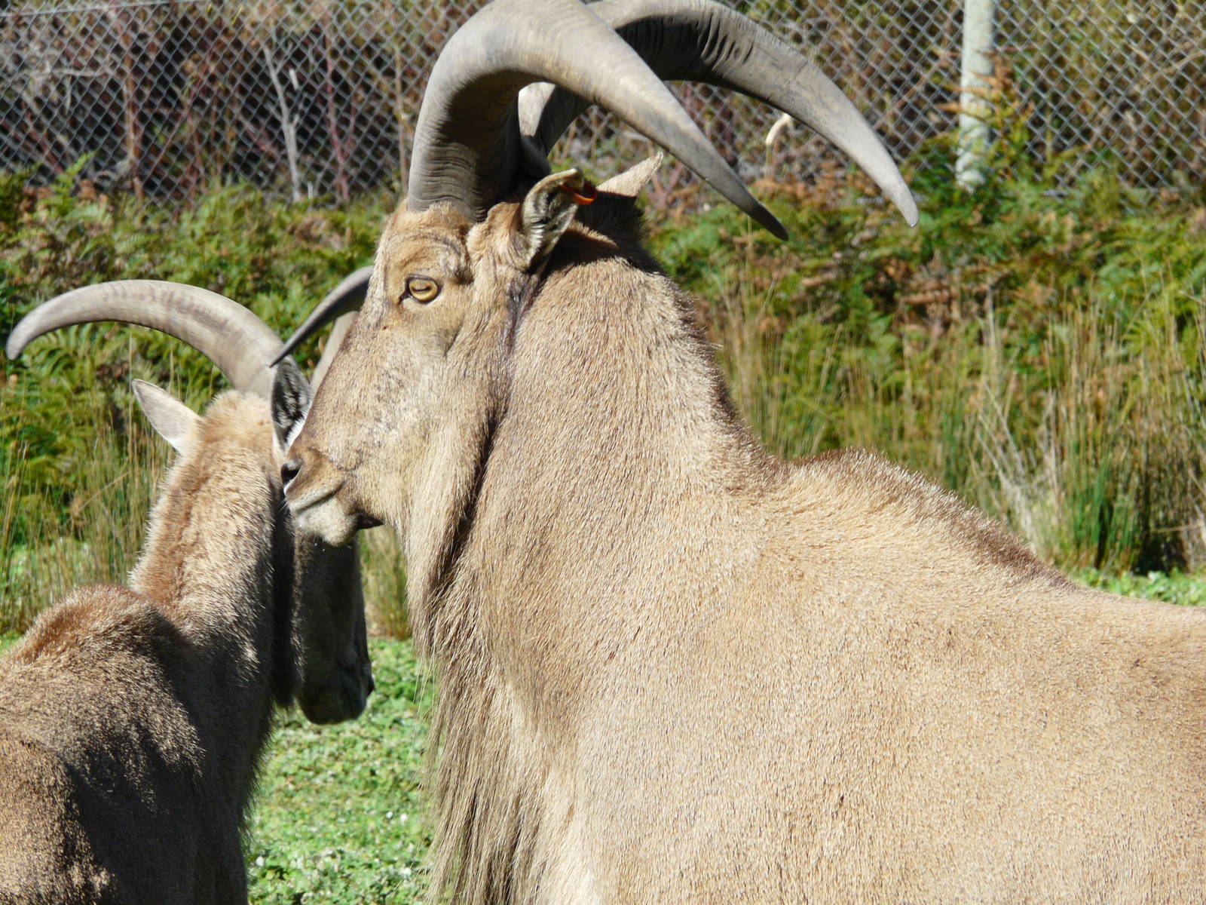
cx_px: 603
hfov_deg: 6.7
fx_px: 10243
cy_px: 452
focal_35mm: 294
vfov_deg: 5.1
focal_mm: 48.2
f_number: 5.6
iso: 100
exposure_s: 1/250
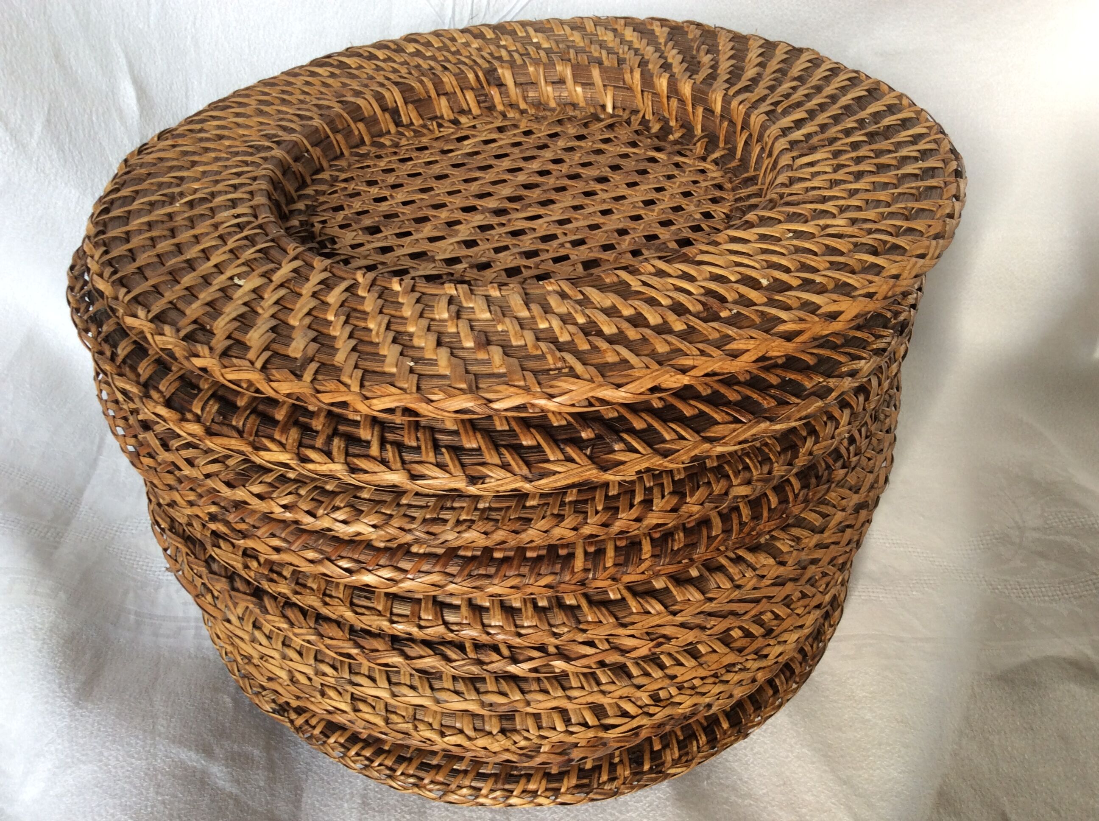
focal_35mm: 32
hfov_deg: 56.9
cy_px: 410
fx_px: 1014
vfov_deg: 44.1
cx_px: 550
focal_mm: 3.3
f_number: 2.4
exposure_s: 1/101
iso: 32
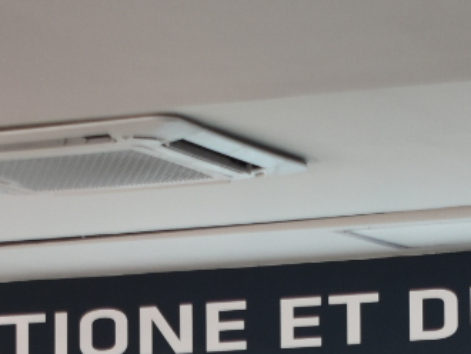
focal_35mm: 269
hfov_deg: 7.4
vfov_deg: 5.4
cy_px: 768
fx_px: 3663
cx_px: 150
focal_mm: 38
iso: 640
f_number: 4.8
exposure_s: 1/25
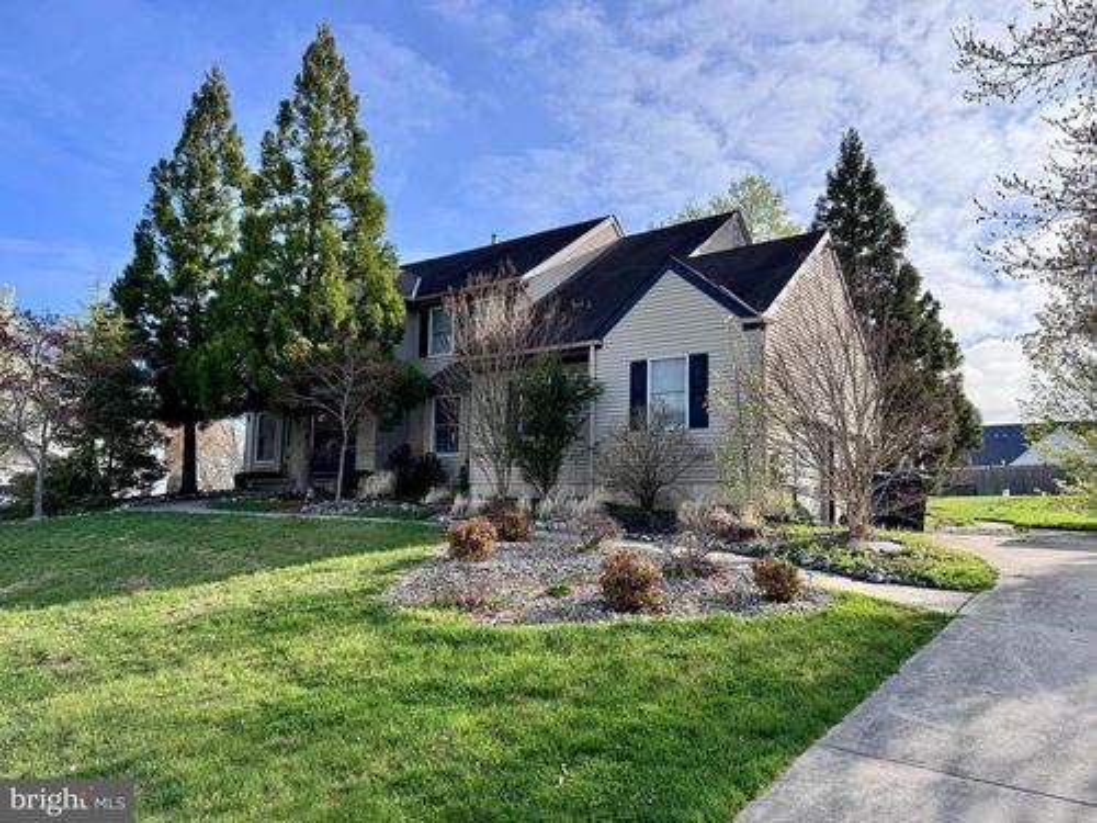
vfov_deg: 56.8
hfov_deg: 71.6
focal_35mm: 24
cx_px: 548
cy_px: 412
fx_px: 761
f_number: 1.78
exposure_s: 1/2833
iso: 80
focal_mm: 6.76
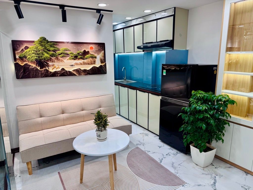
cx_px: 126
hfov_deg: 71.6
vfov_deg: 56.8
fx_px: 175
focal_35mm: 24
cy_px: 95
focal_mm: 6.76
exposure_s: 1/100
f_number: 1.78
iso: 64
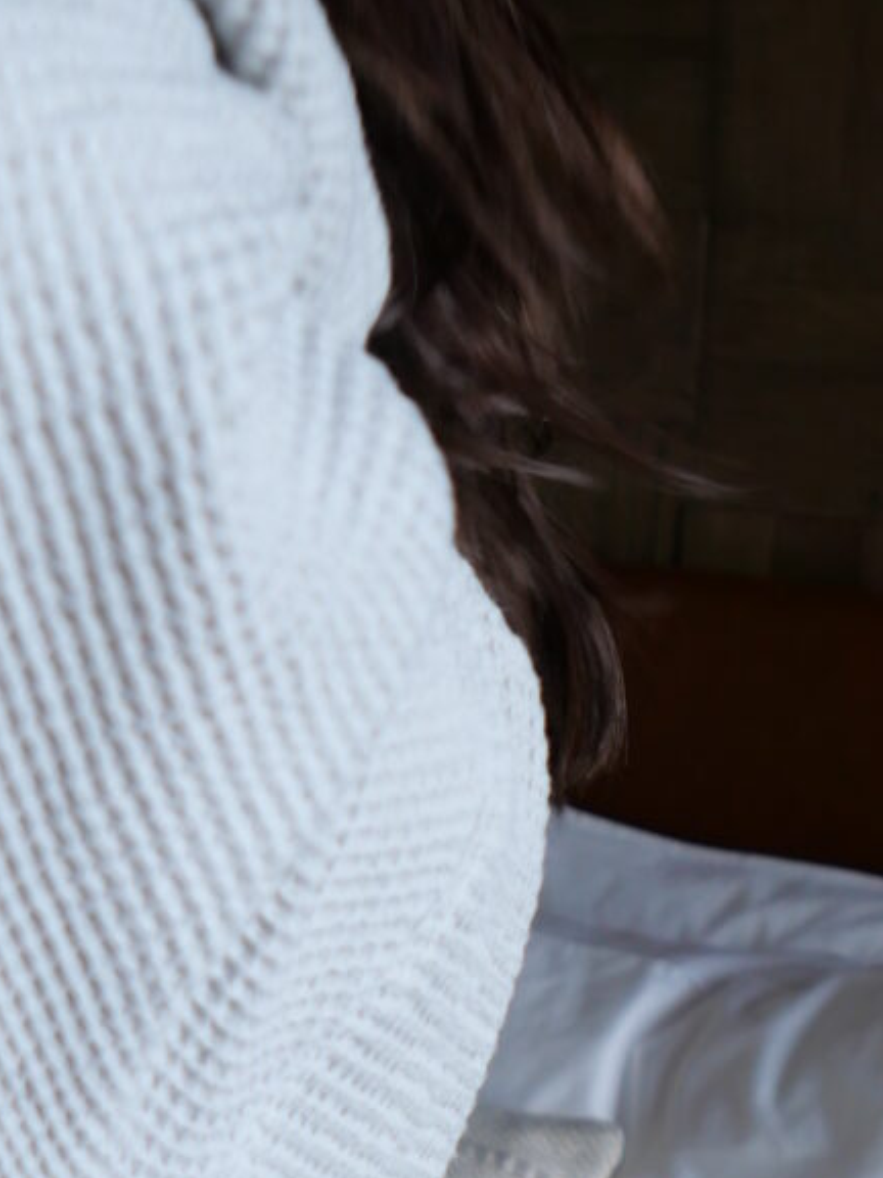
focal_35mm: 80
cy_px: 945
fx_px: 2721
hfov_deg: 18.4
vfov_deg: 24.0
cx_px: 282
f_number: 1.8
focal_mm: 10.9
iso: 200
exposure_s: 1/125
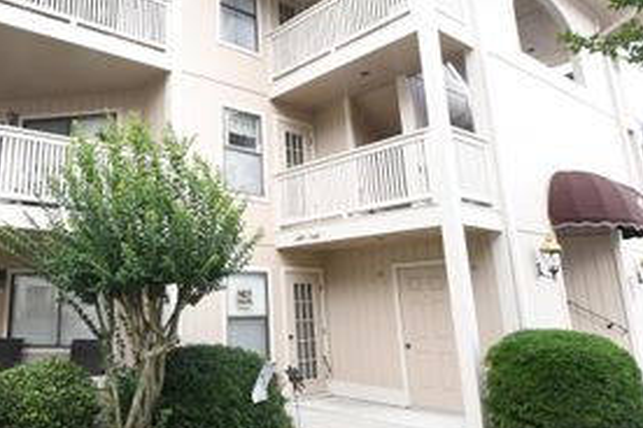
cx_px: 186
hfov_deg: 61.2
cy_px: 159
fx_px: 518
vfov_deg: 44.6
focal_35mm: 29
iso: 640
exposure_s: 1/125
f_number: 9
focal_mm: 11
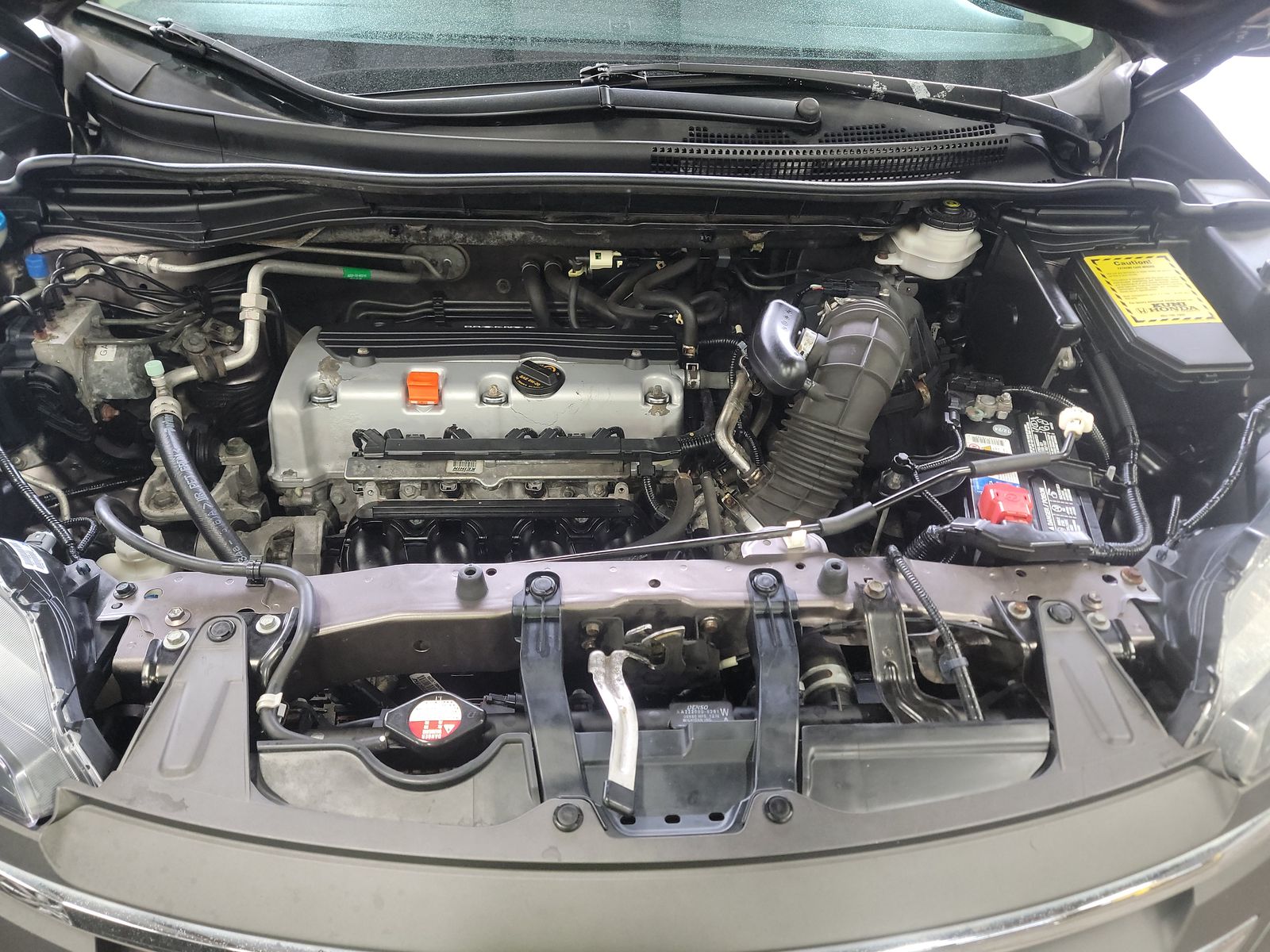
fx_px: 881
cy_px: 476
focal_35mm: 24
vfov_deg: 56.8
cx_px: 635
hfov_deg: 71.6
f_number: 1.8
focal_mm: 6.7
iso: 656
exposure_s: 1/59
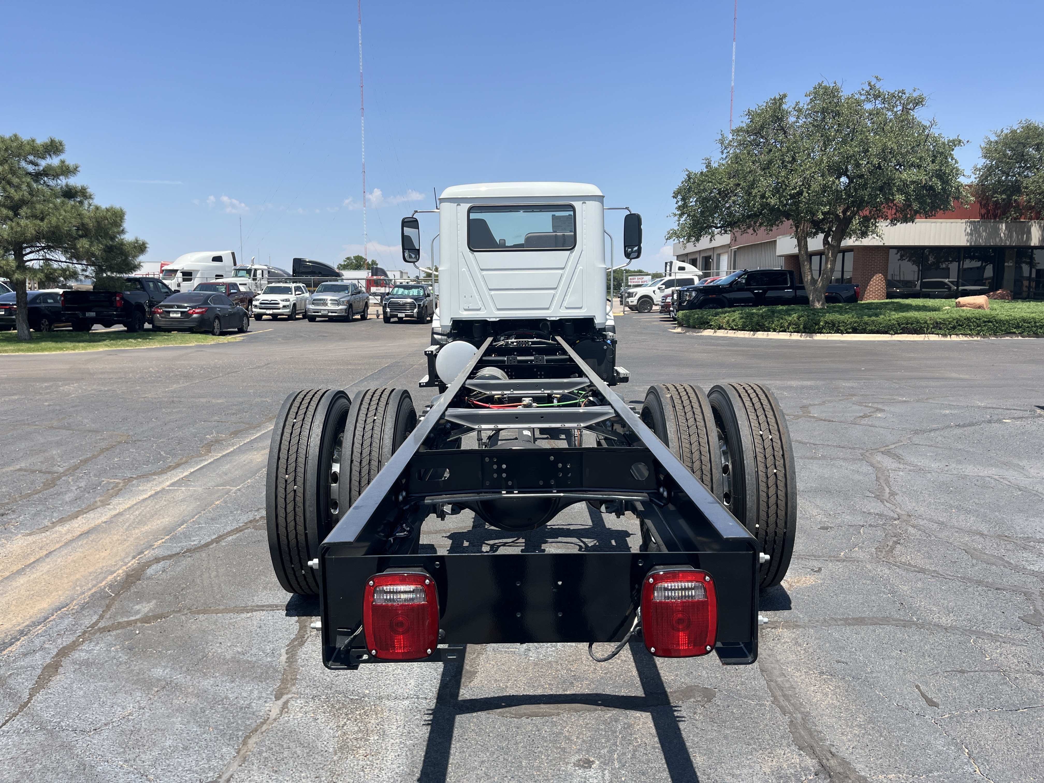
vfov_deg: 53.1
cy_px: 392
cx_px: 522
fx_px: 784
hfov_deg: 67.3
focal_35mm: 26
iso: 50
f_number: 1.6
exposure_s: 1/2825
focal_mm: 5.1
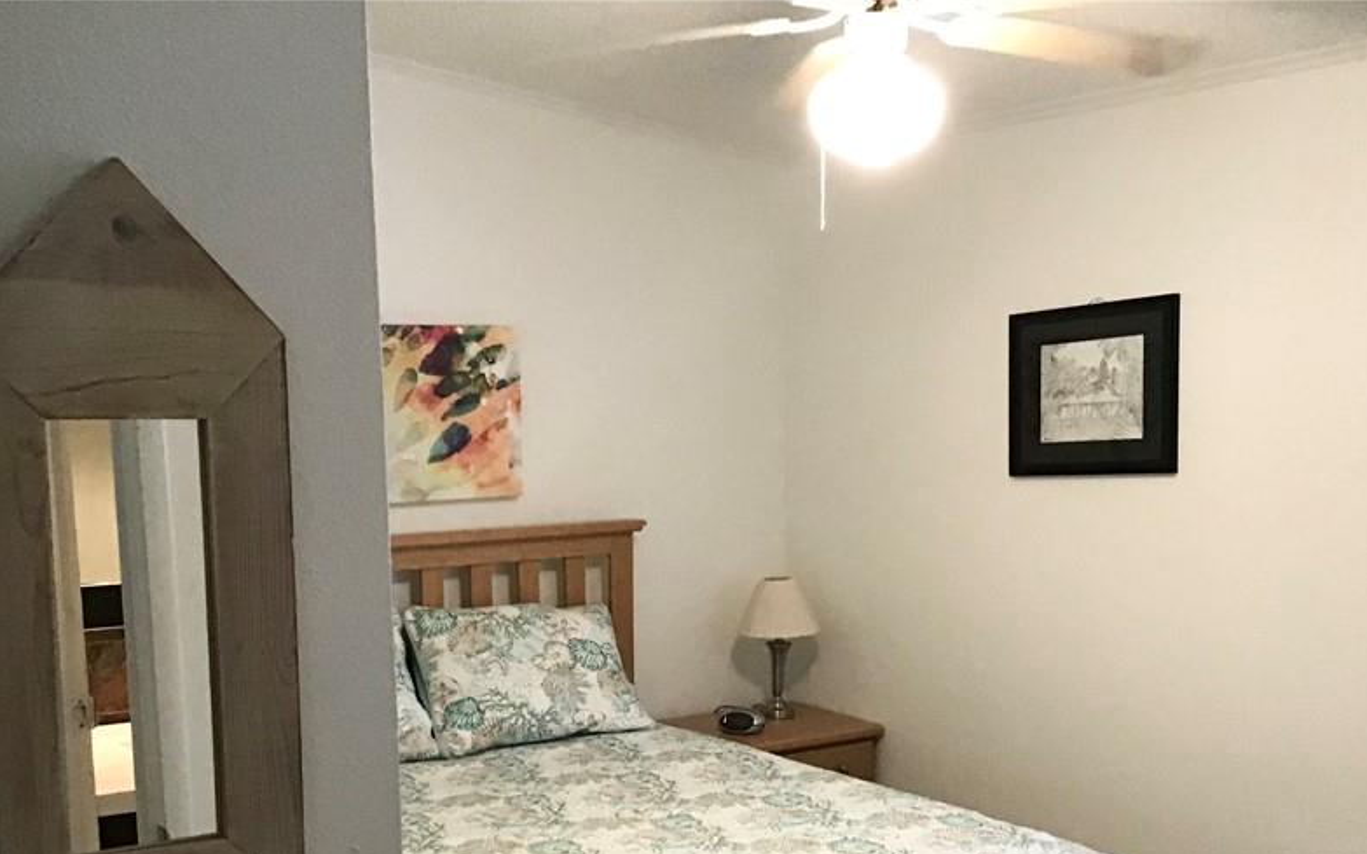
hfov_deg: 46.2
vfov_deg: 29.3
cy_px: 669
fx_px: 1602
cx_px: 667
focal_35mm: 43
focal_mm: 3.3
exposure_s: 1/30
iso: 200
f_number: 2.4
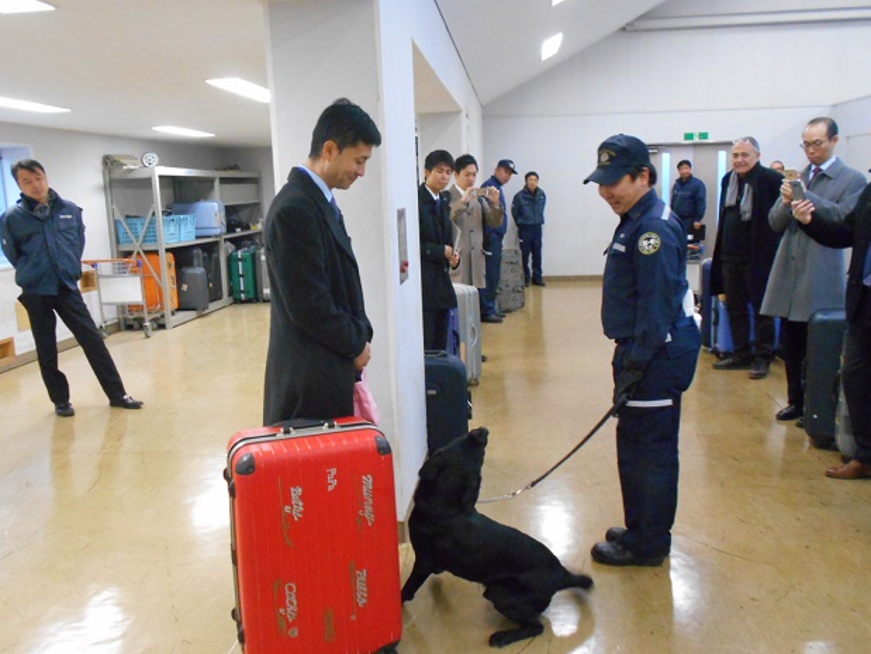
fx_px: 780
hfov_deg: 58.3
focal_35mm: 31
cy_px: 328
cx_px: 440
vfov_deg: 45.5
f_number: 3.4
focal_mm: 5.1
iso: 800
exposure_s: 1/60
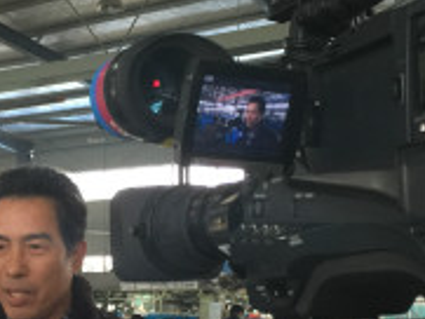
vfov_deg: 18.2
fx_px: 983
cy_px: 269
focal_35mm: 80
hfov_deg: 24.2
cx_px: 110
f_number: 2.2
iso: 64
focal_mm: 4.15
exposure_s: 1/17
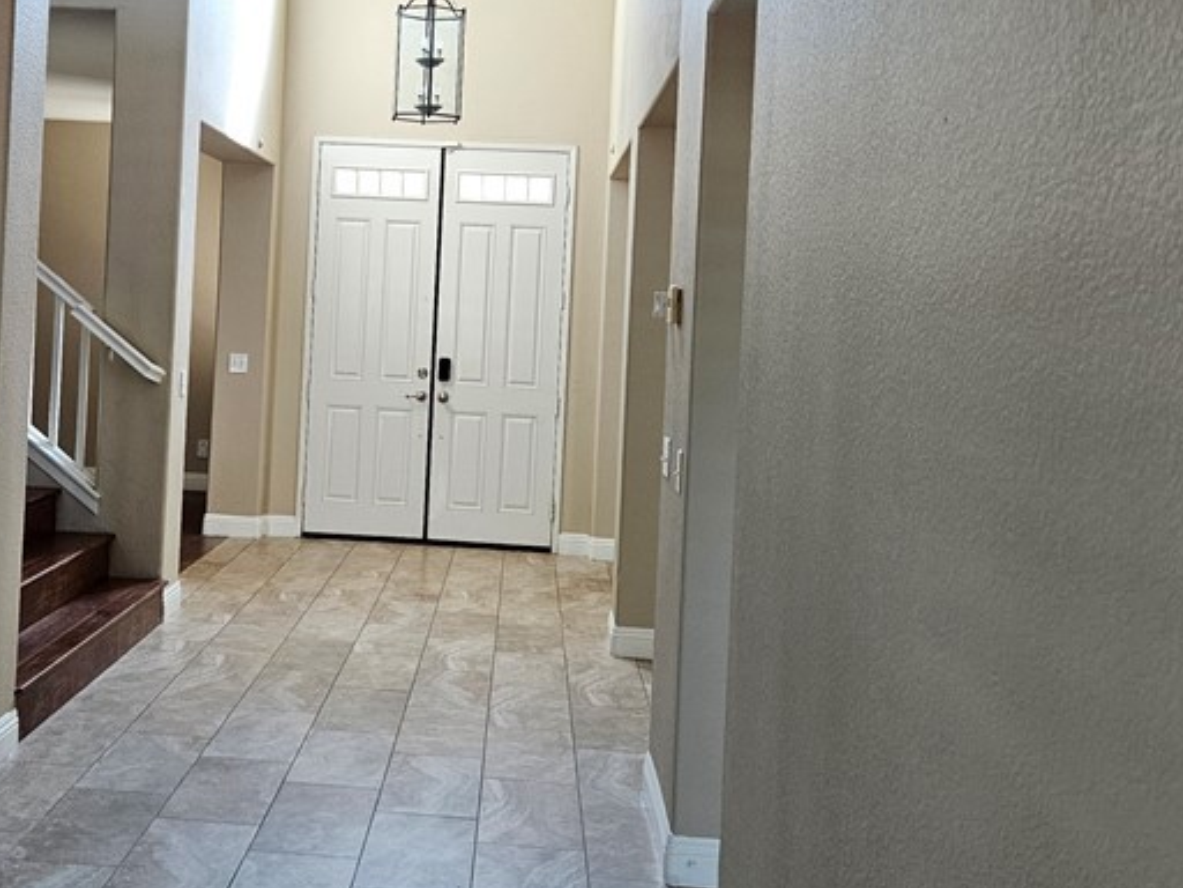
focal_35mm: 46
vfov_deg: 31.2
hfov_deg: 40.8
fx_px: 1572
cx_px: 407
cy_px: 275
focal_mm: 5.4
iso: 200
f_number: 1.8
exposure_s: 1/120
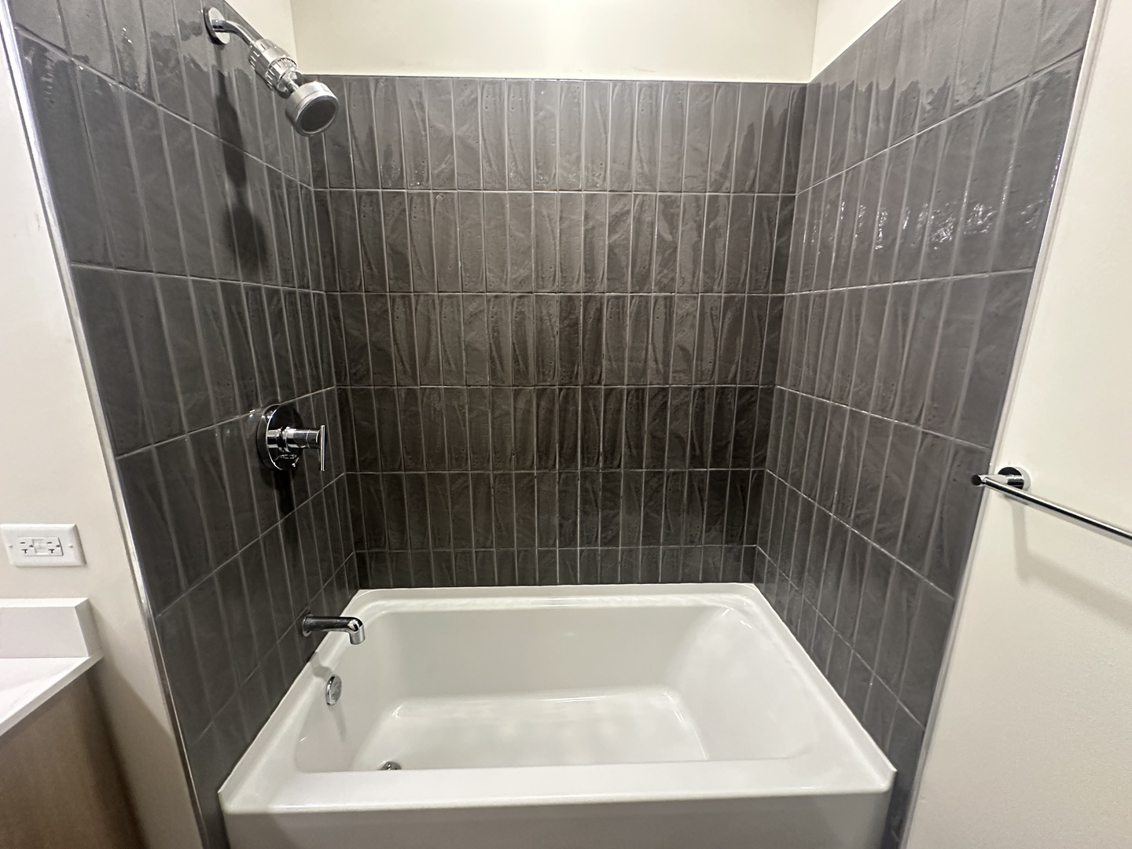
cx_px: 566
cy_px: 424
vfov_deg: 85.7
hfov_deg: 102.1
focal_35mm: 14
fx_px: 458
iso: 1000
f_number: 2.2
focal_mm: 2.22
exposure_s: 1/60
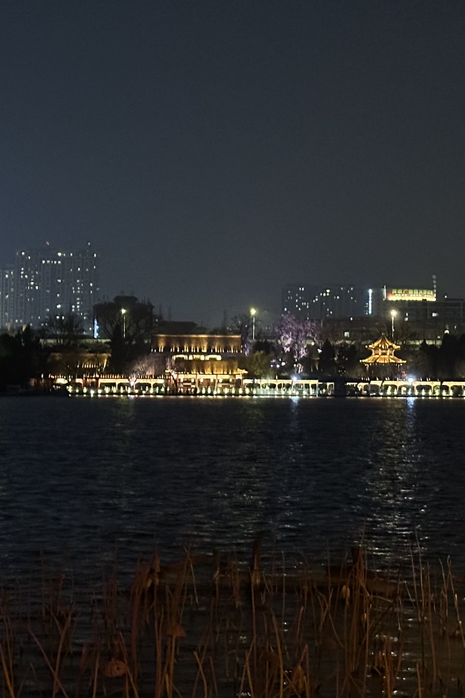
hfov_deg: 15.3
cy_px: 307
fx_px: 1704
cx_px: 424
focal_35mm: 88
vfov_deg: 23.1
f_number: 1.78
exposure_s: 1/26
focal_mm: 6.86
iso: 640
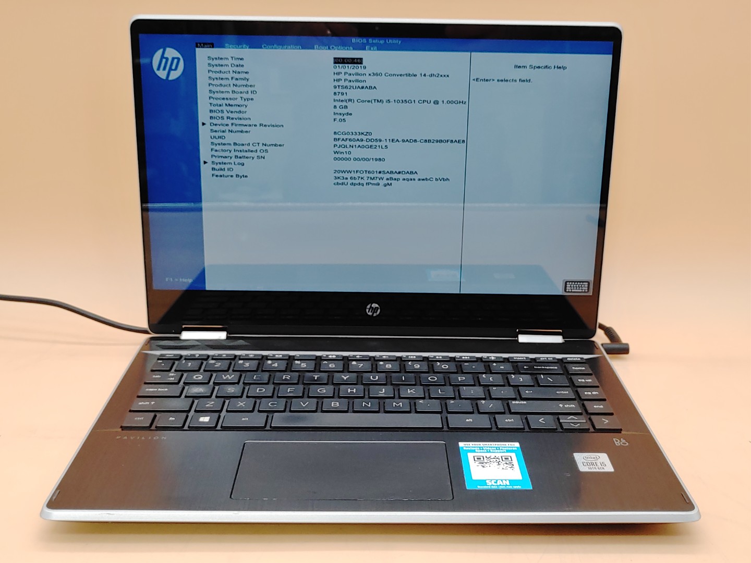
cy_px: 282
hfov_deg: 47.9
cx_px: 376
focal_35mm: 39
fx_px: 846
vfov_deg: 36.8
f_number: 1.8
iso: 50
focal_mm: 4.36
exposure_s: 1/60
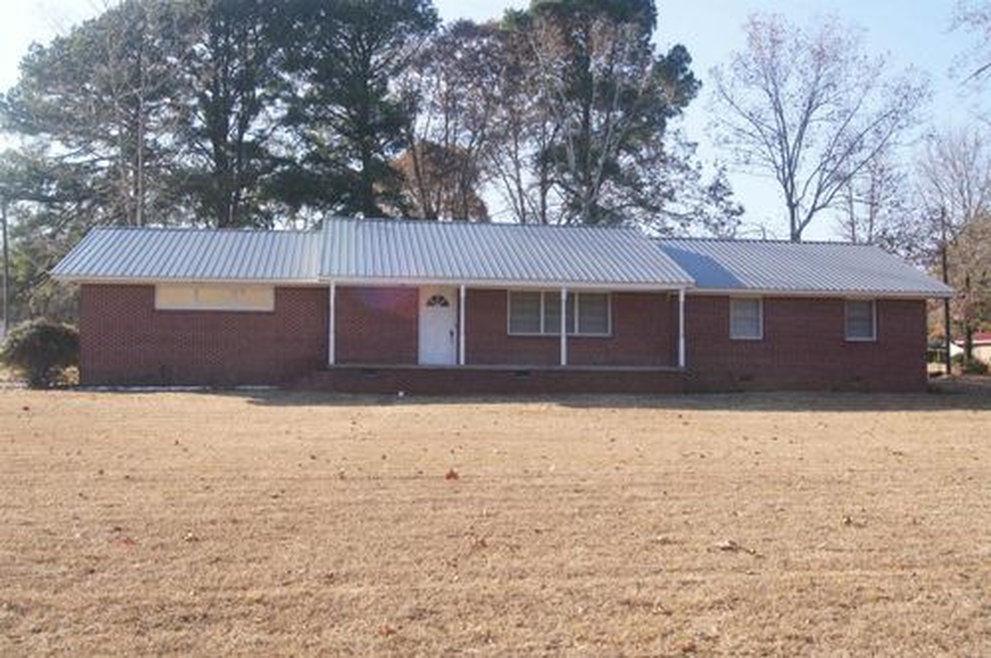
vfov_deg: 36.8
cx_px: 496
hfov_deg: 53.2
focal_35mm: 36
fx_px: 990
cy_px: 329
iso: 1600
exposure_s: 1/640
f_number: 11
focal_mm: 24
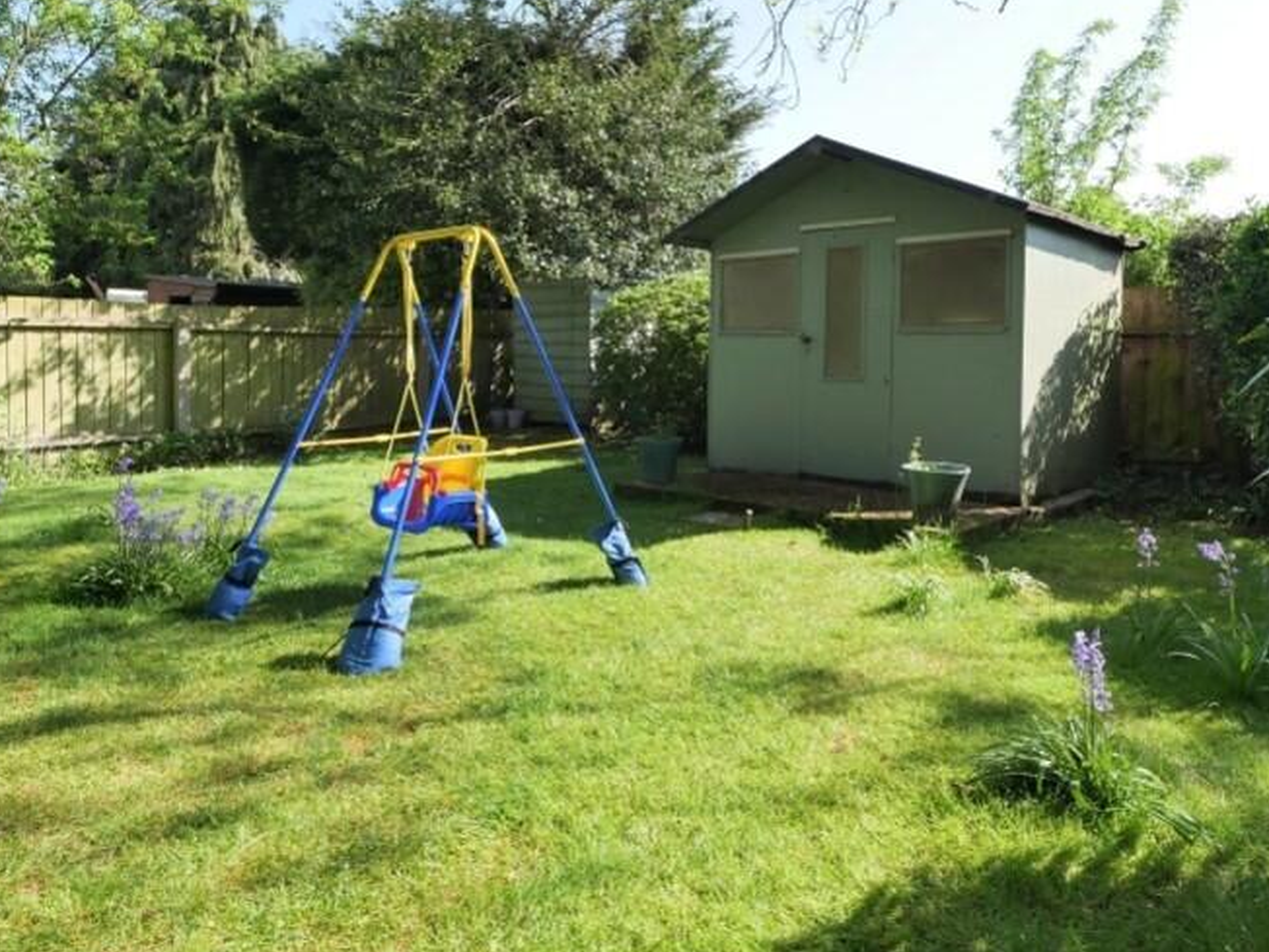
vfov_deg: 60.6
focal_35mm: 22
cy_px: 381
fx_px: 807
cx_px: 693
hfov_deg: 76.2
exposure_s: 1/250
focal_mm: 7
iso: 200
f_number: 6.3
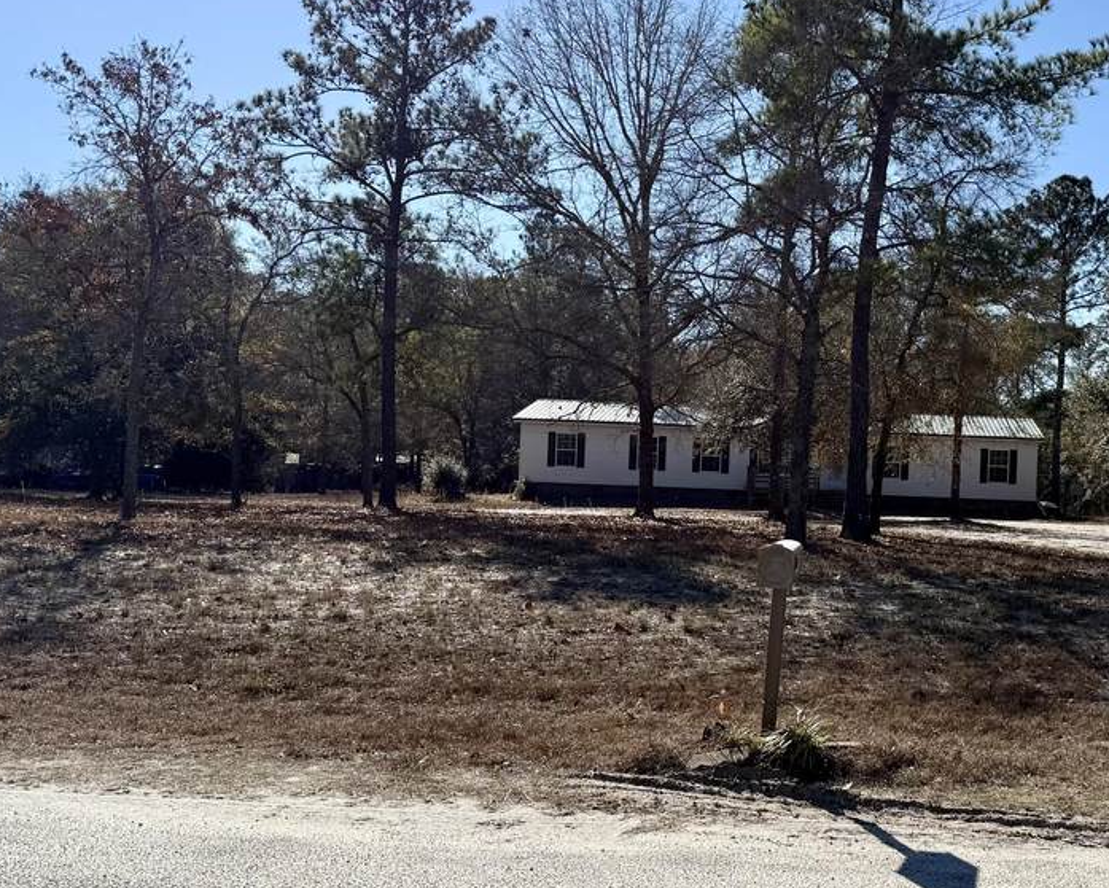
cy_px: 463
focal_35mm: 43
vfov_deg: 34.9
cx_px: 858
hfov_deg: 41.4
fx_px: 1412
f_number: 1.78
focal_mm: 6.76
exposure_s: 1/5714
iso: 80
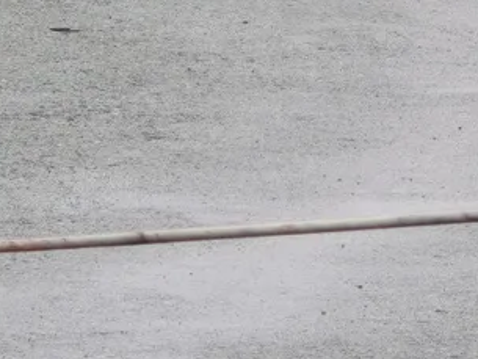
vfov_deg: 2.6
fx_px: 7833
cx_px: 384
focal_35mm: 567
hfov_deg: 3.5
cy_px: -398
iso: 50
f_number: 2
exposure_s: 1/445
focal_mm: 9
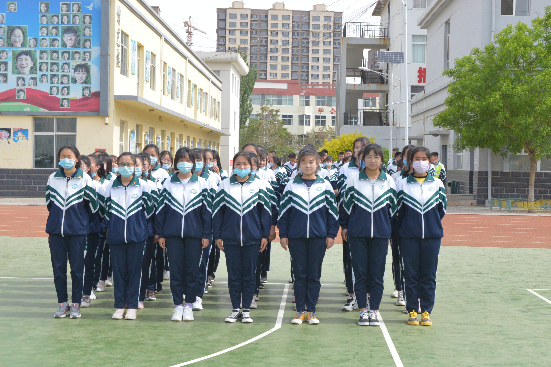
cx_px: 276
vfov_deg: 22.6
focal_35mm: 60
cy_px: 184
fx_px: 919
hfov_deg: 33.4
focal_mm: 60
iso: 3200
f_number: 14
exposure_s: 1/800
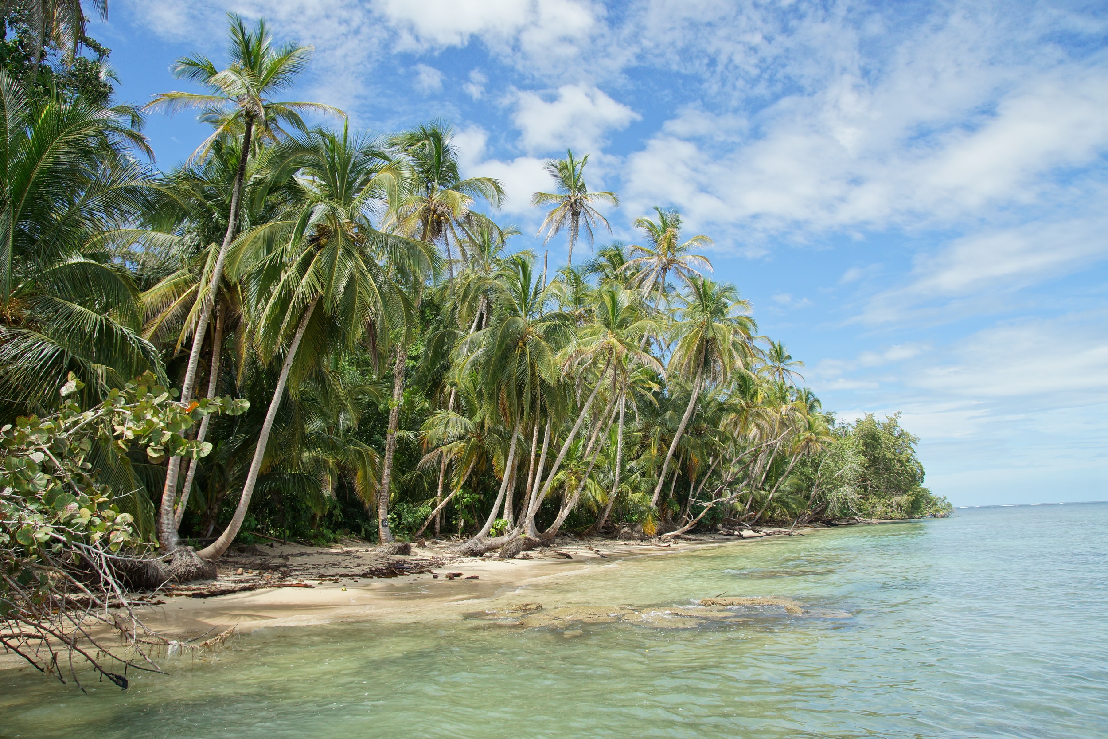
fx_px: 785
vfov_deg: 50.4
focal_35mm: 26
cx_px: 554
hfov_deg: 70.4
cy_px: 370
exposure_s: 1/500
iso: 100
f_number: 5
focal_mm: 17
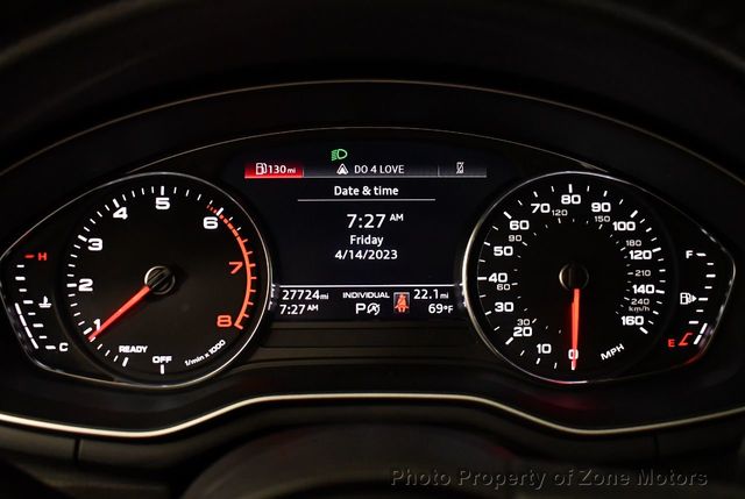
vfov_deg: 37.0
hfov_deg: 53.1
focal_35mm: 36
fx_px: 746
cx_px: 372
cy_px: 250
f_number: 3.5
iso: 3200
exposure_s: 1/80
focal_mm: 18
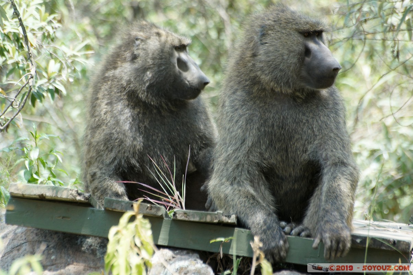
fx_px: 5157
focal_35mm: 450
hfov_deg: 4.6
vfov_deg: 3.0
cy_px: 138
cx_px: 206
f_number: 8
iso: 400
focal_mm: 300
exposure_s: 1/160
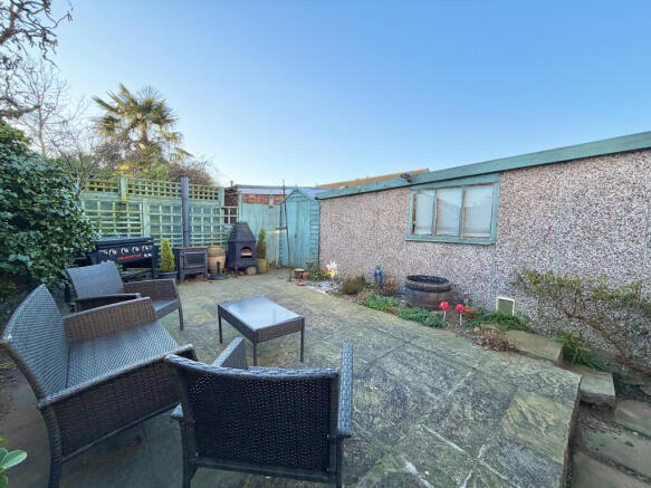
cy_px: 244
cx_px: 326
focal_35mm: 14
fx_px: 263
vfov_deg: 85.7
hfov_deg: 102.1
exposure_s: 1/359
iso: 50
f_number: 2.2
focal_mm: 2.22
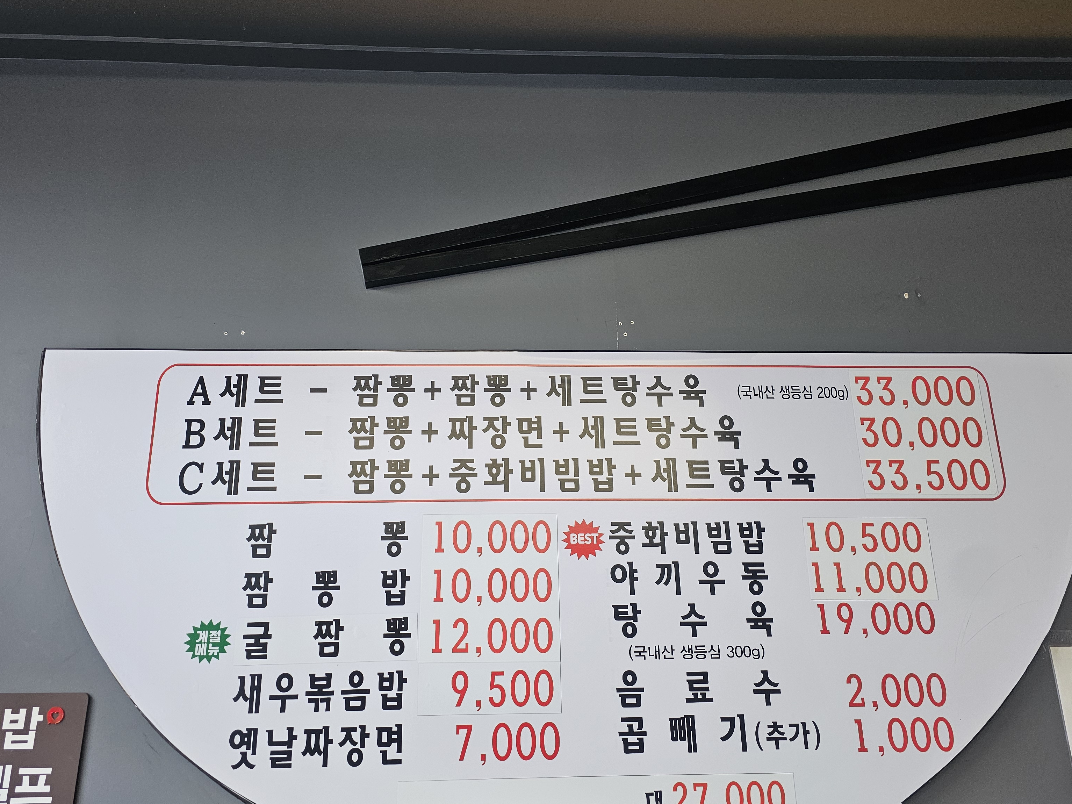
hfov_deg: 60.0
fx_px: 929
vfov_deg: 46.8
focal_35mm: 30
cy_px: 371
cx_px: 529
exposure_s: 1/120
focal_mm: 6.3
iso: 320
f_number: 1.7
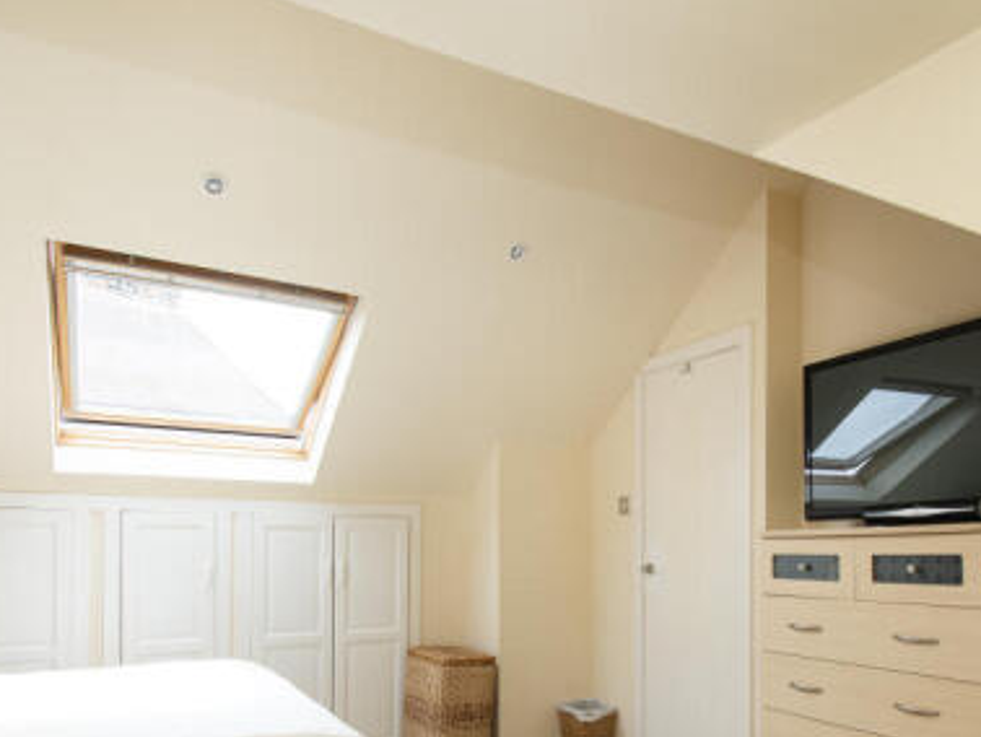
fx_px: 709
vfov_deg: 52.9
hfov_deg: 69.4
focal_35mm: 25
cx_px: 483
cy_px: 538
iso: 320
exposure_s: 1/40
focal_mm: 10
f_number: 9
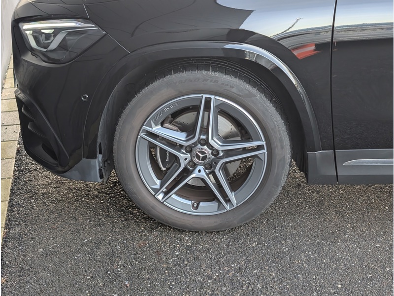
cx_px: 197
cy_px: 148
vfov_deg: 29.7
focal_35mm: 49
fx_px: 558
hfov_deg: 38.9
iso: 370
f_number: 1.68
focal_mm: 6.9
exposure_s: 1/318
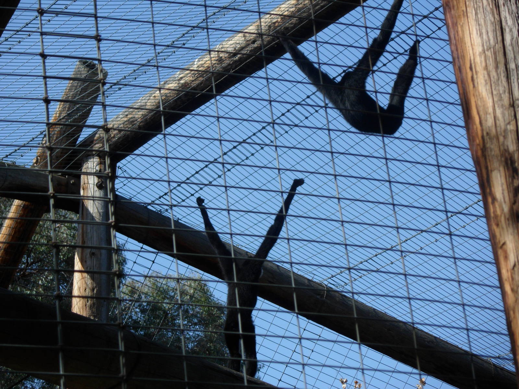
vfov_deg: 7.4
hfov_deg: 9.8
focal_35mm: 201
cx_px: 260
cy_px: 194
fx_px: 3014
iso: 80
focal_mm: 36.2
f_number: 5.6
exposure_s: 1/350
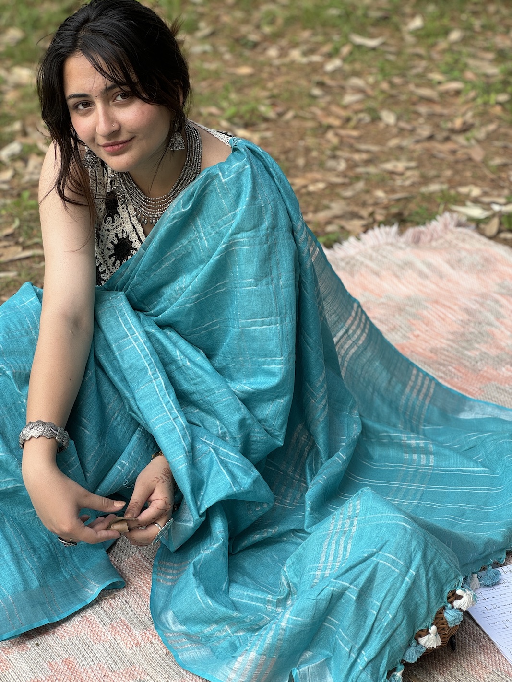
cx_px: 256
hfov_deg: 19.1
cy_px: 341
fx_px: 1518
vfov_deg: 25.3
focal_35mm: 77
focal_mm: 9
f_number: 2.8
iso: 32
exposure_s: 1/99
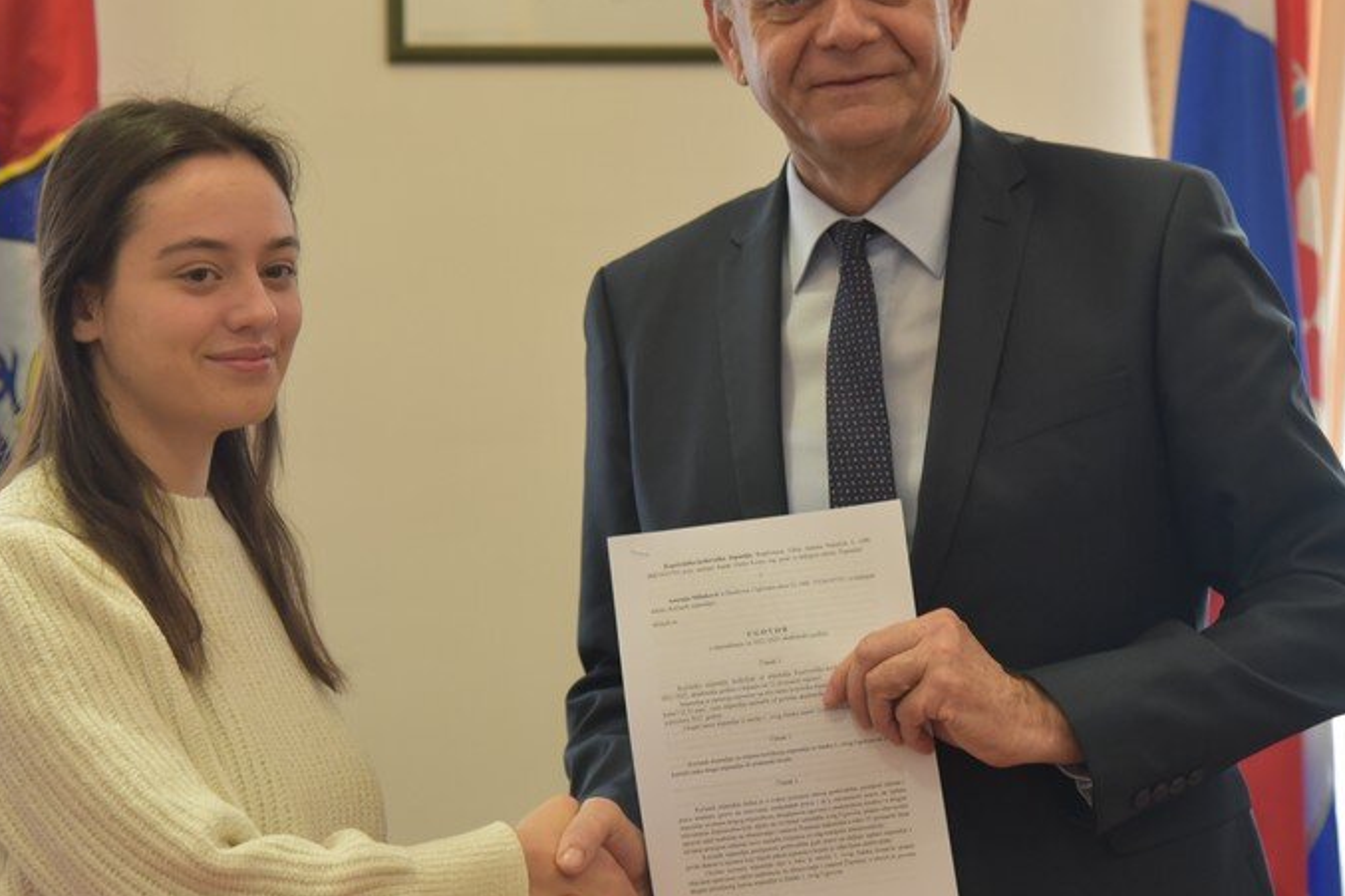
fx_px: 4407
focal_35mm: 118
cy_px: 384
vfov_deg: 11.6
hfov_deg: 17.3
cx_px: 614
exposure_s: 1/80
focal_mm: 78
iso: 2000
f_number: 4.5
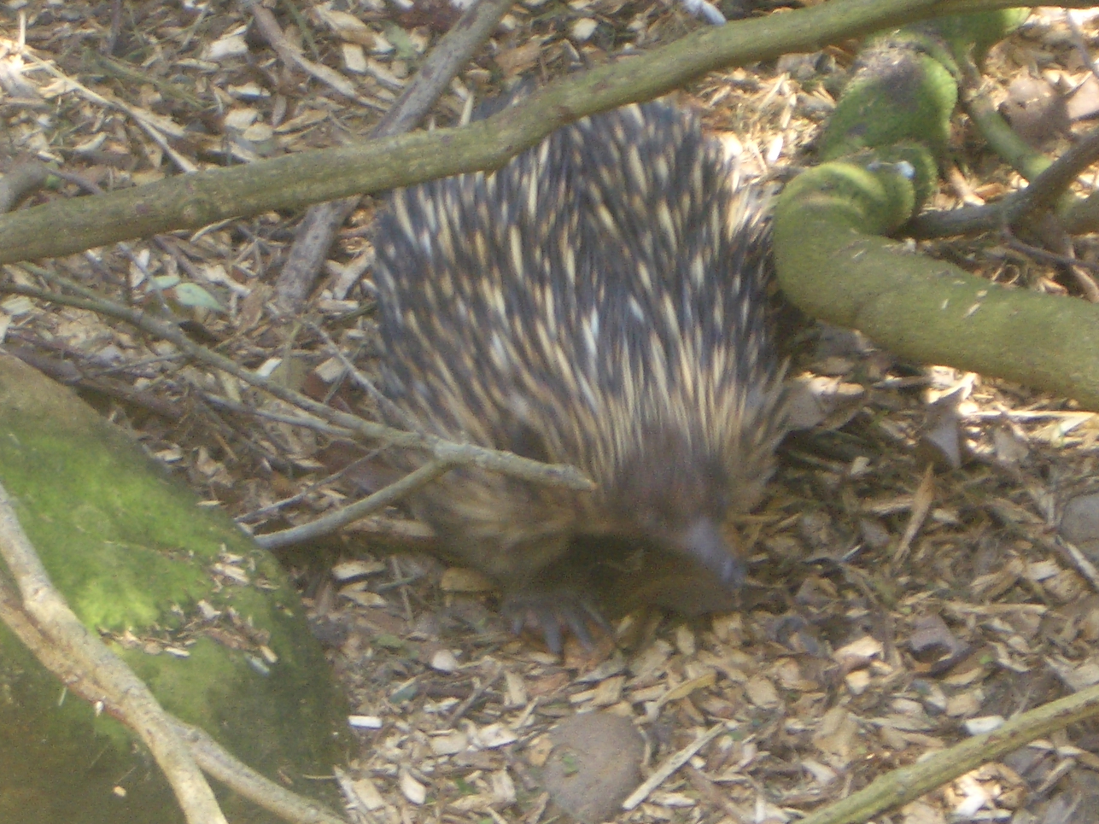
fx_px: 5968
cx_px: 566
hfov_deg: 10.5
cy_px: 345
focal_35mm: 188
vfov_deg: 7.9
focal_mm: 17.4
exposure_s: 1/30
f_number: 4.8
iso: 100
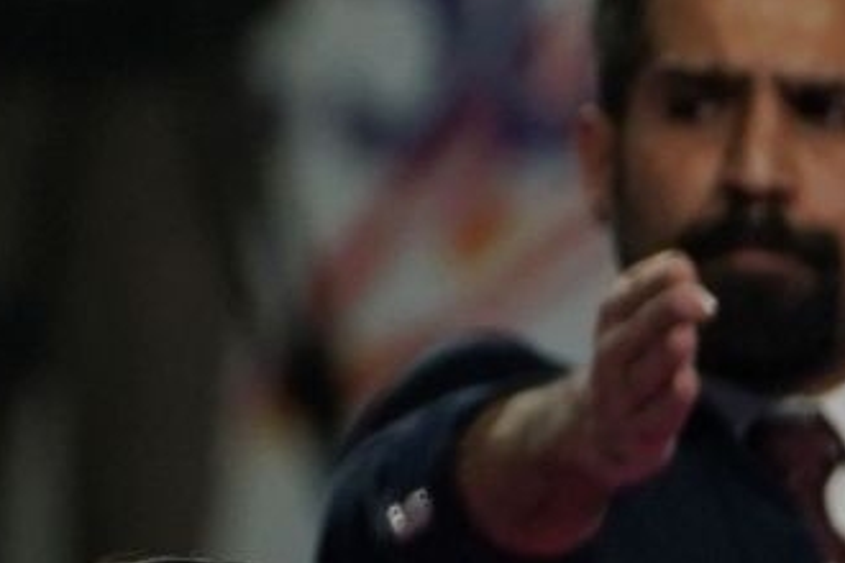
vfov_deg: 0.9
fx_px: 36895
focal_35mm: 1572
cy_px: 466
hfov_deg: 1.3
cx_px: -1378
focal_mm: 192
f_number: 2.8
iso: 1000
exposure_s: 1/1000
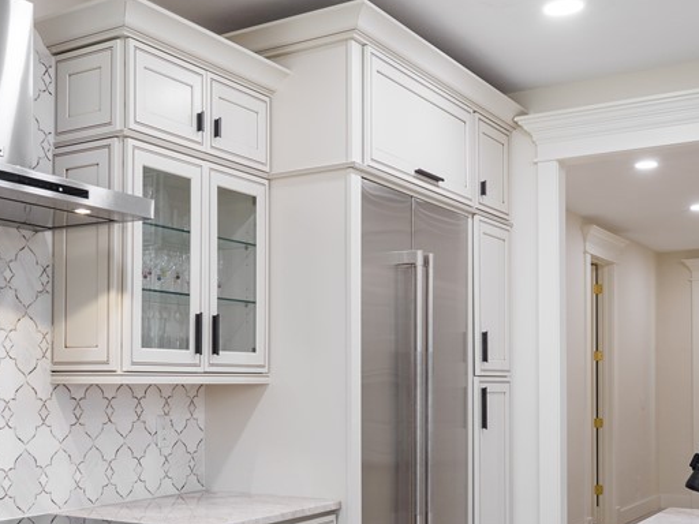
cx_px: 223
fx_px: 969
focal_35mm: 48
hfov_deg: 39.1
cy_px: 386
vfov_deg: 29.8
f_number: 7.1
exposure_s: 1/4
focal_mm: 12
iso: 200
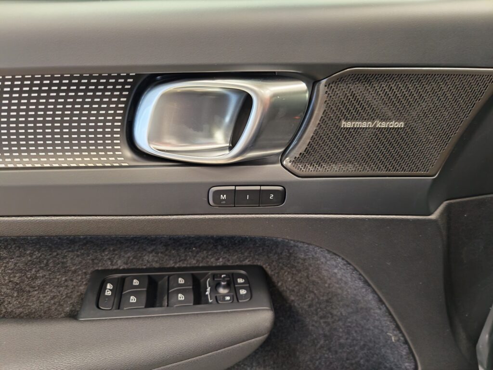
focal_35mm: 23
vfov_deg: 58.9
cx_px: 246
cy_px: 185
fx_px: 328
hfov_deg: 73.9
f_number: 1.6
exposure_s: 1/50
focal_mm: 5.4
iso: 320
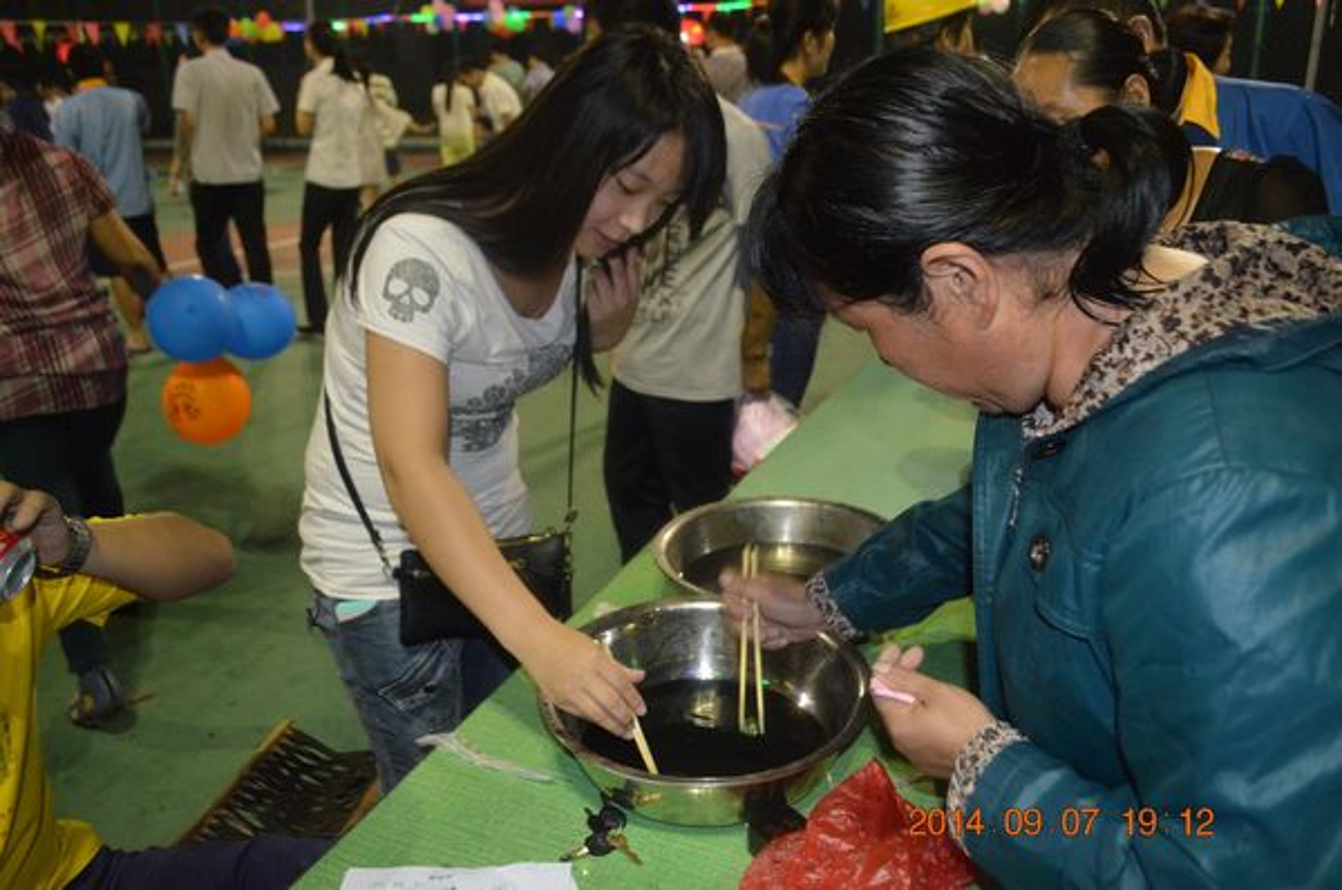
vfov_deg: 47.8
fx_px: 1005
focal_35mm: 27
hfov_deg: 67.5
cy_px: 445
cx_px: 671
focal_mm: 18
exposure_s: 1/60
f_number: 3.5
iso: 2000
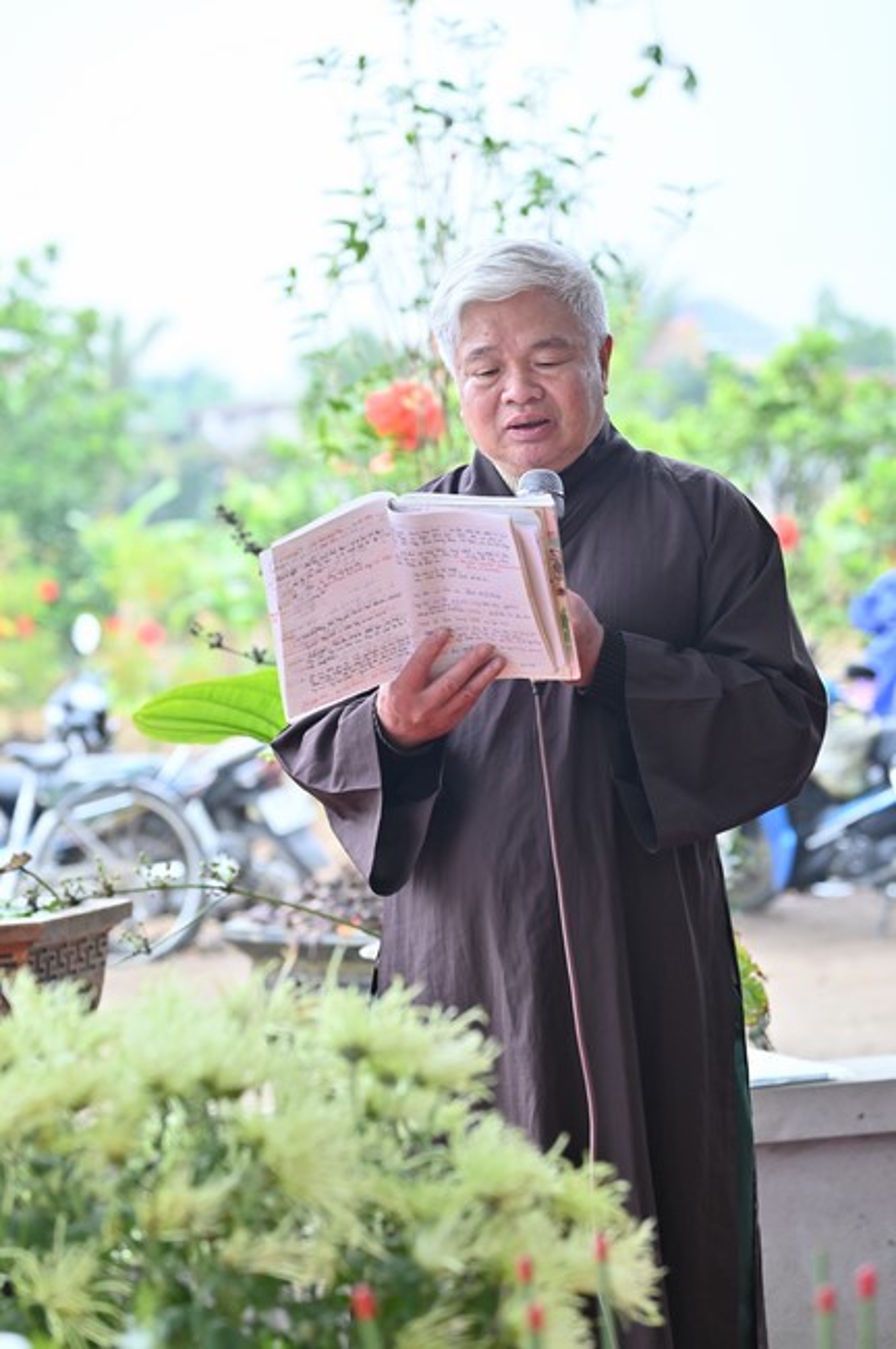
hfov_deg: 11.4
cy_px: 674
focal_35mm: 120
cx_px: 448
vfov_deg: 17.1
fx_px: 4489
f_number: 5
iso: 800
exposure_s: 1/100
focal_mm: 120
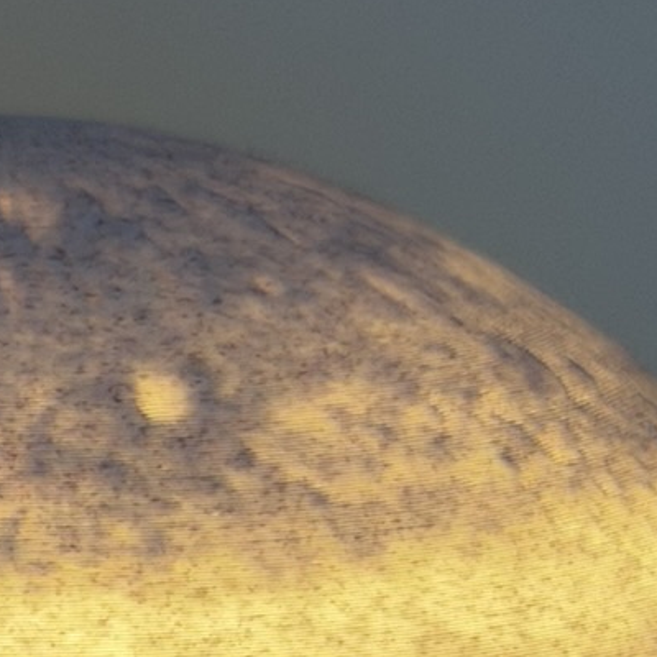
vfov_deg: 7.7
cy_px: 1317
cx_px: -76
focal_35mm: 217
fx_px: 4660
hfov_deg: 8.0
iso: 100
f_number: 1.78
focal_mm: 6.76
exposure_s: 1/100
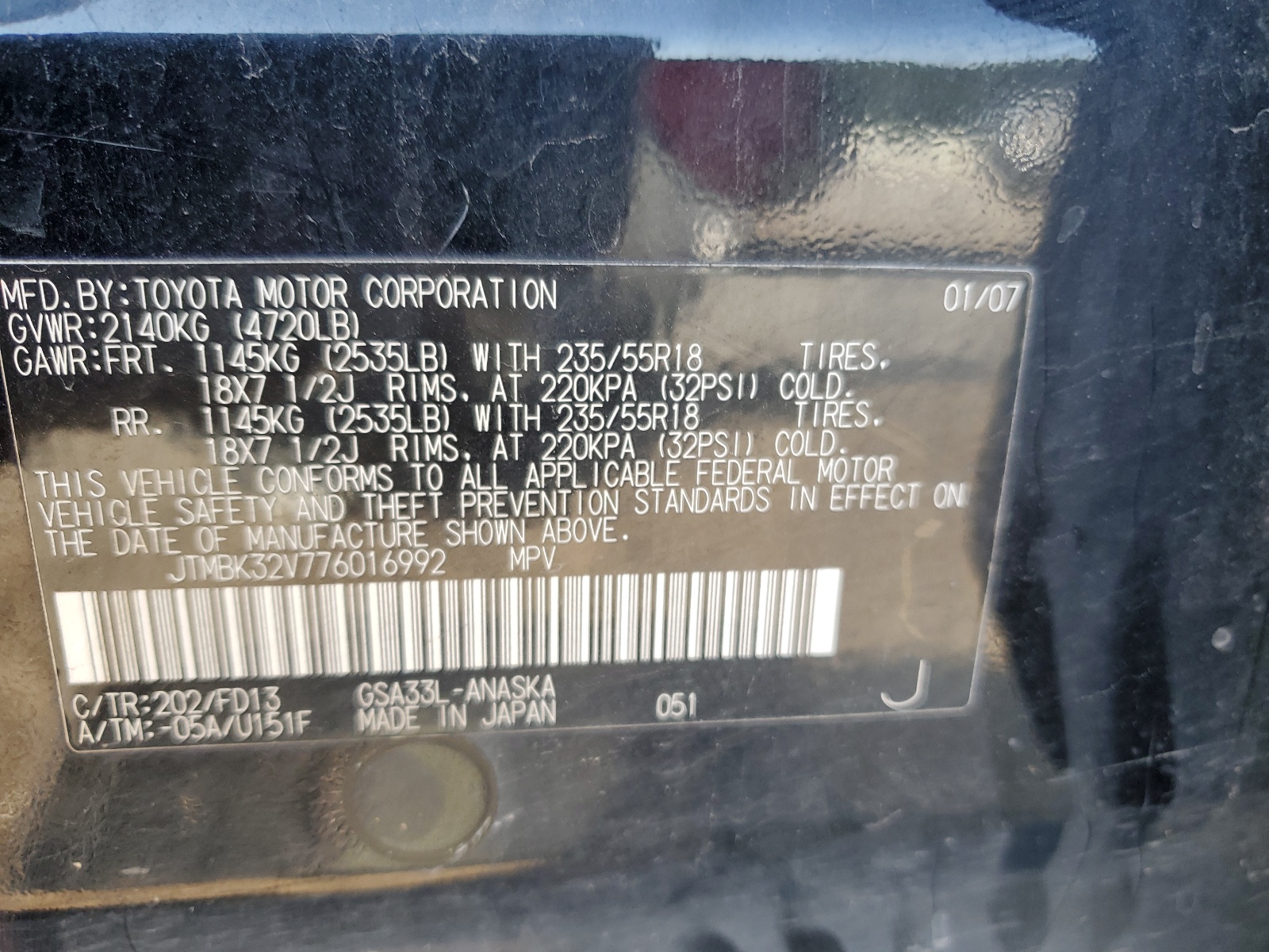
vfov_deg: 53.1
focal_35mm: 26
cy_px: 476
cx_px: 634
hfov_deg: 67.3
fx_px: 953
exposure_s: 1/120
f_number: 1.5
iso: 55
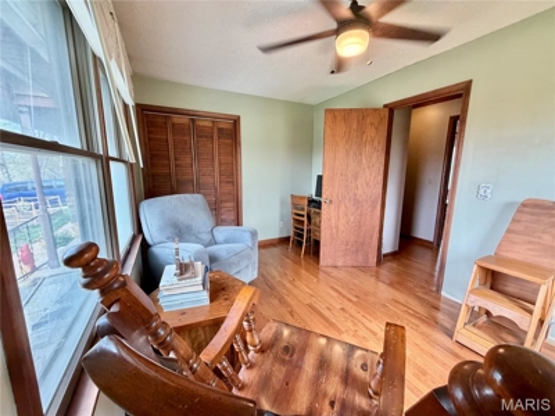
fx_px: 224
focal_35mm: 14
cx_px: 278
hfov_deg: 102.1
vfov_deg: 85.7
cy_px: 208
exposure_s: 1/60
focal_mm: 2.22
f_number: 2.2
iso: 500
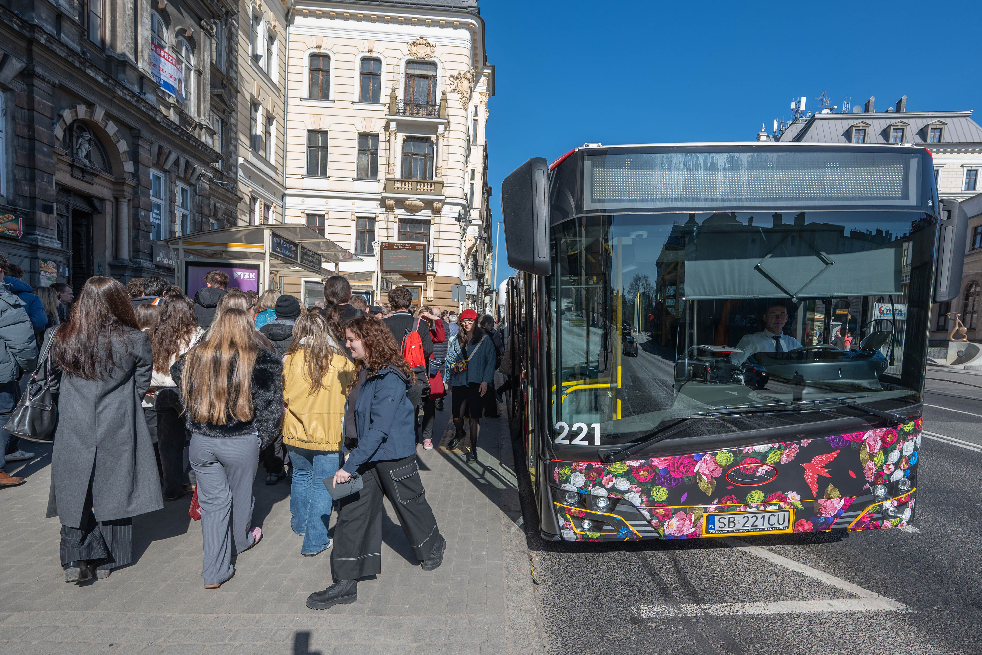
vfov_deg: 77.3
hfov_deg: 100.4
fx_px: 409
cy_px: 328
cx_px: 491
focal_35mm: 15
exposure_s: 1/320
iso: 64
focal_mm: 15
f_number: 5.6
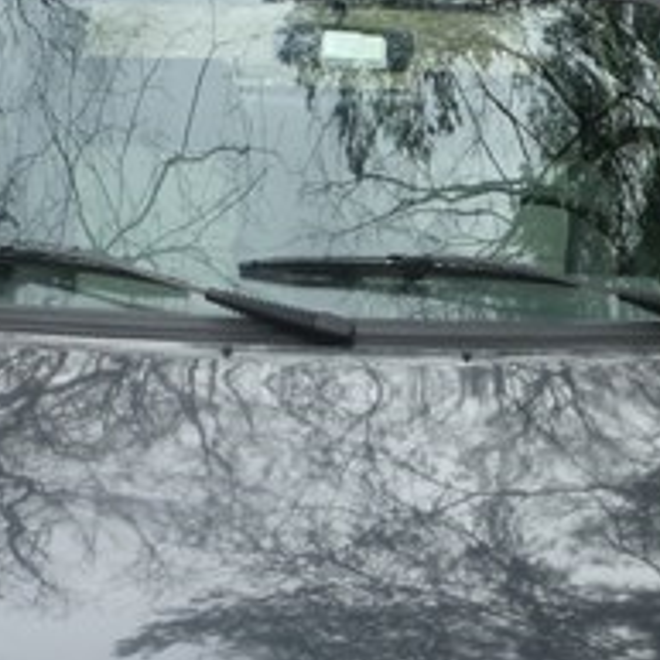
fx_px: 1834
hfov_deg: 20.3
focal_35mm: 85
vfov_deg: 20.0
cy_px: 605
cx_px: 438
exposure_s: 1/100
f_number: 3.3
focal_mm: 5.2
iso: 80
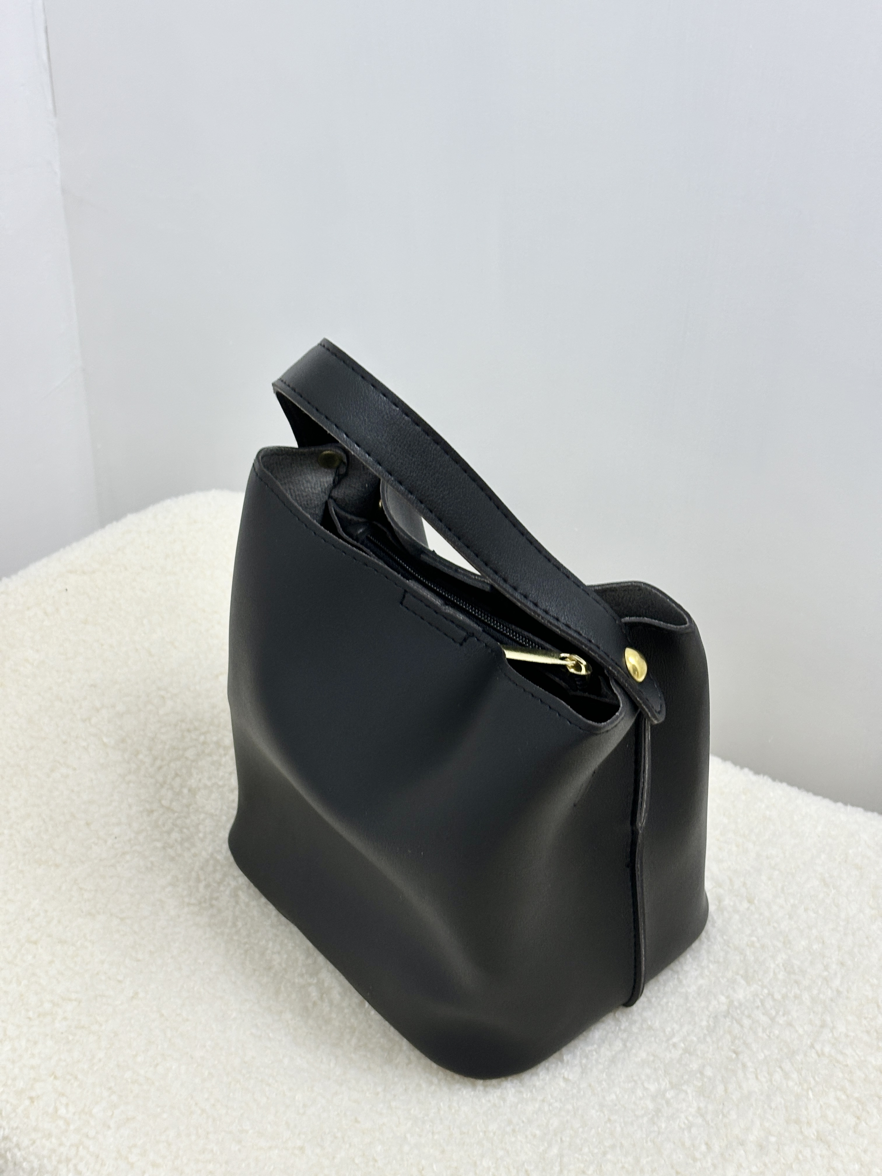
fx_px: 1767
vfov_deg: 36.8
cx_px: 441
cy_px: 588
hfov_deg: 28.0
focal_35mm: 52
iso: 64
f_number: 1.6
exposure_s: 1/50
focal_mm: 5.96
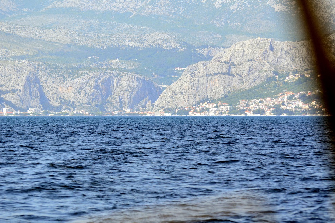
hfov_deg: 11.1
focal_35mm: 185
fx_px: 1721
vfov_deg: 7.4
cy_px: 111
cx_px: 167
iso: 800
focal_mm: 122
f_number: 5
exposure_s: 1/5000
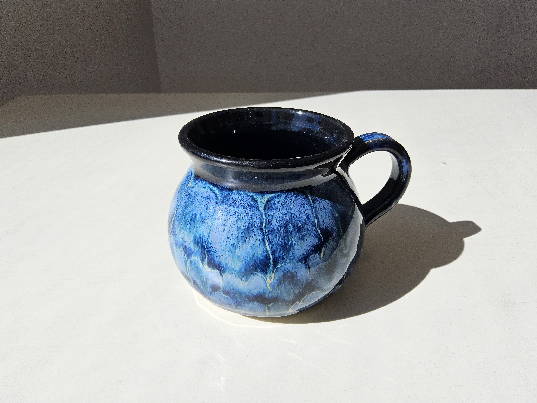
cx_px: 268
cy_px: 202
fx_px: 357
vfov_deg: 58.9
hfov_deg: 73.9
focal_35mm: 23
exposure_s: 1/120
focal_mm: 3.08
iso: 32
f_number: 2
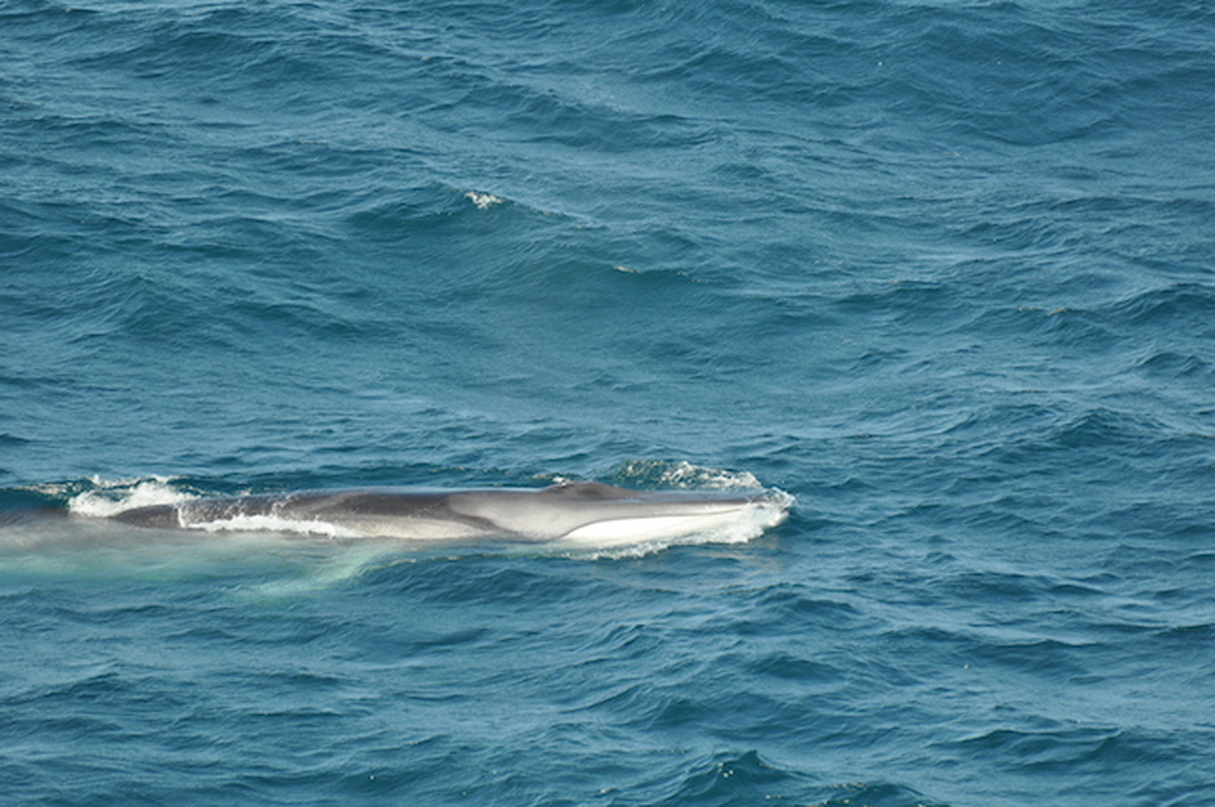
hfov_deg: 4.6
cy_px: 404
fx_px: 15168
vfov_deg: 3.0
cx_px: 608
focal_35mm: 450
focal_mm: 300
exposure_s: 1/500
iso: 280
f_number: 5.6
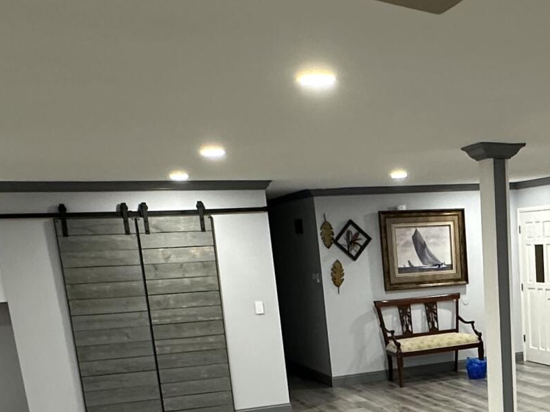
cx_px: 501
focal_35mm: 53
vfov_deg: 25.4
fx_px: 842
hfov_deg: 34.1
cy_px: 458
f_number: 2.2
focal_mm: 2.22
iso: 250
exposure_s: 1/60
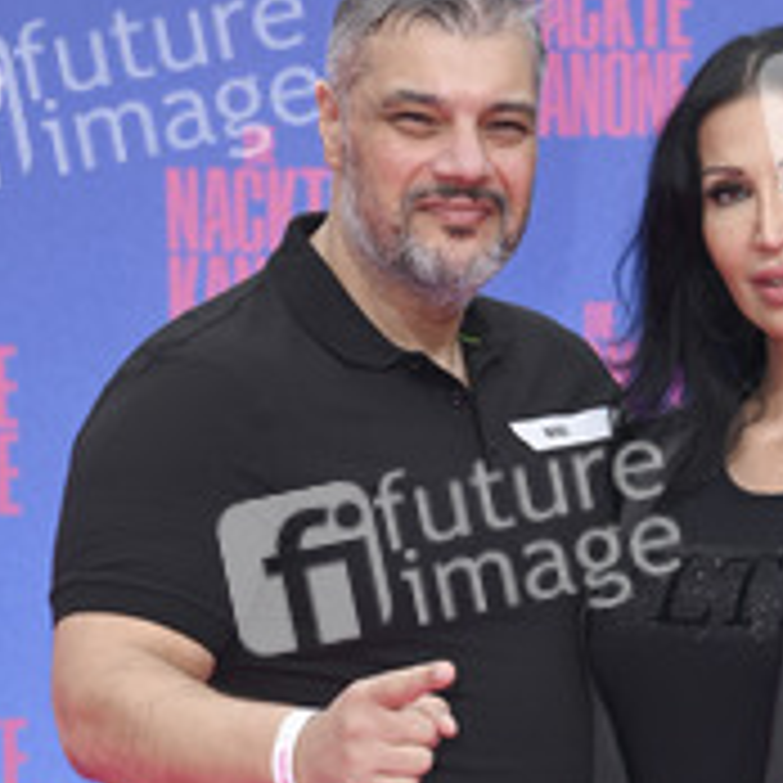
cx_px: 580
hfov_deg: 7.7
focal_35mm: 226
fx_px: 5784
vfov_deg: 7.7
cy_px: 774
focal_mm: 116
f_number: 7.1
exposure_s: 1/250
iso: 250
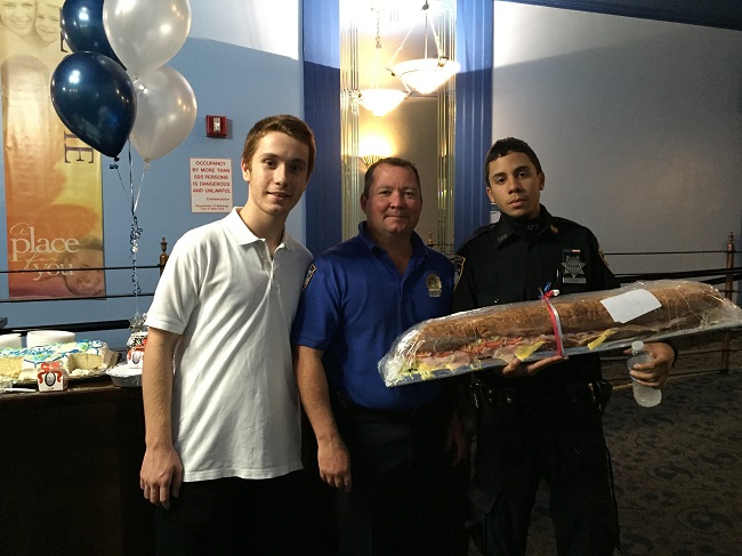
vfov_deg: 48.2
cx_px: 371
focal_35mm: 29
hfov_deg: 61.7
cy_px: 278
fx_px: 621
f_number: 2.2
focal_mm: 4.15
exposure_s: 1/15
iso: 320
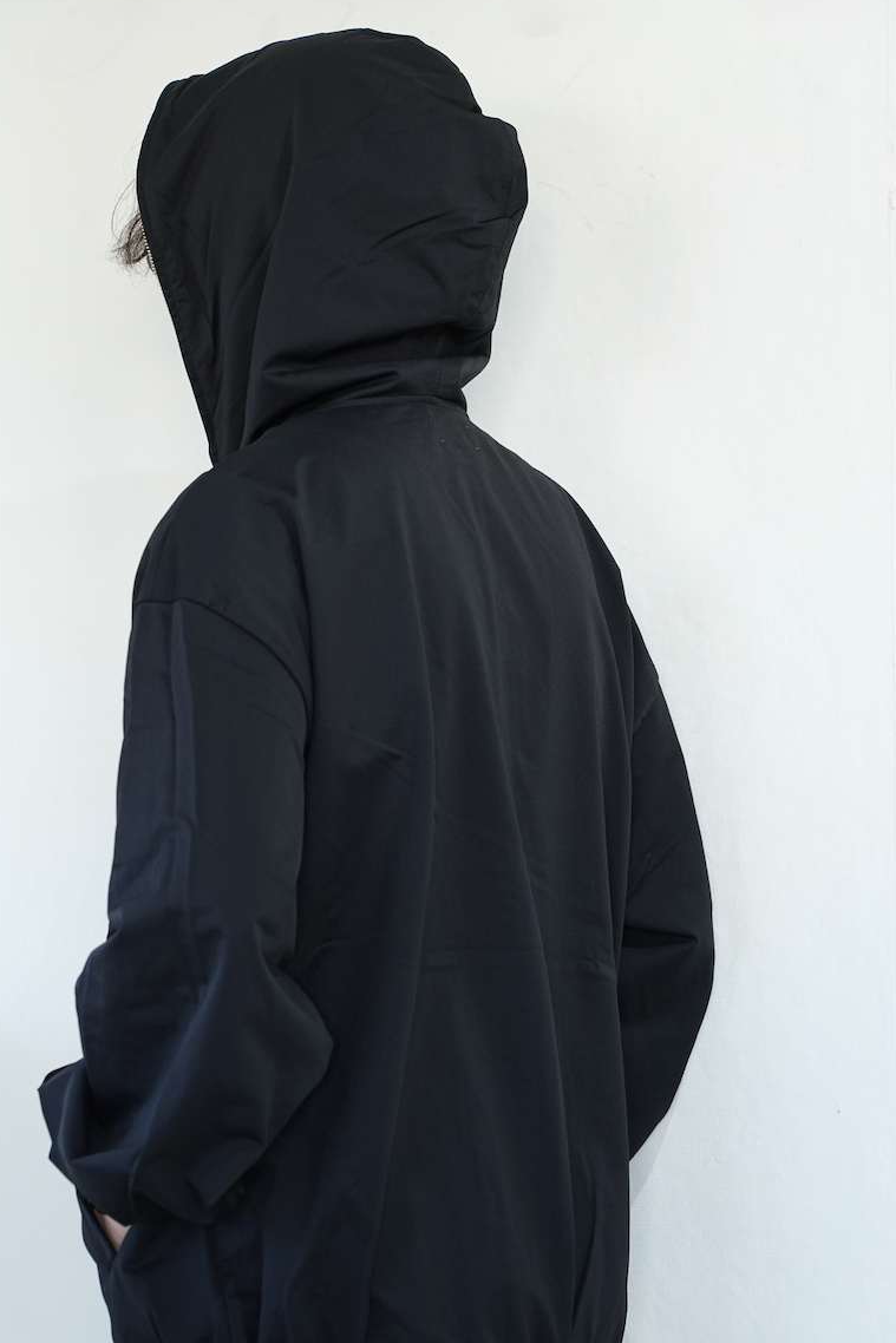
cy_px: 739
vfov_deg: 18.9
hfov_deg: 12.7
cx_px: 420
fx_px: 4030
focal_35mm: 108
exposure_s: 1/50
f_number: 6.3
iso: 1000
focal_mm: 96
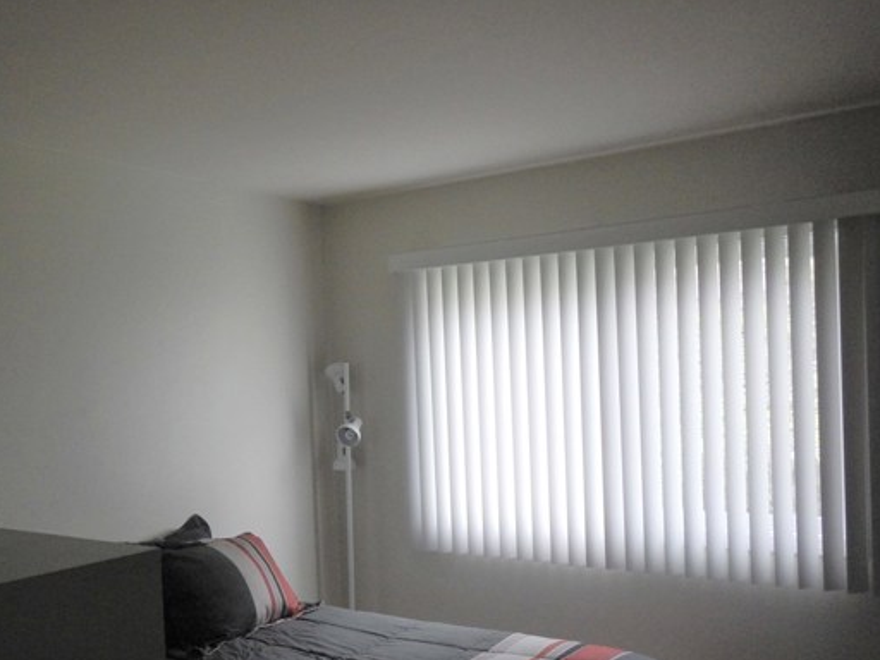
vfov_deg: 40.5
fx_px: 890
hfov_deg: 52.2
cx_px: 347
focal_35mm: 35
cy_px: 397
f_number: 3.9
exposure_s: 1/60
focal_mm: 5
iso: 400
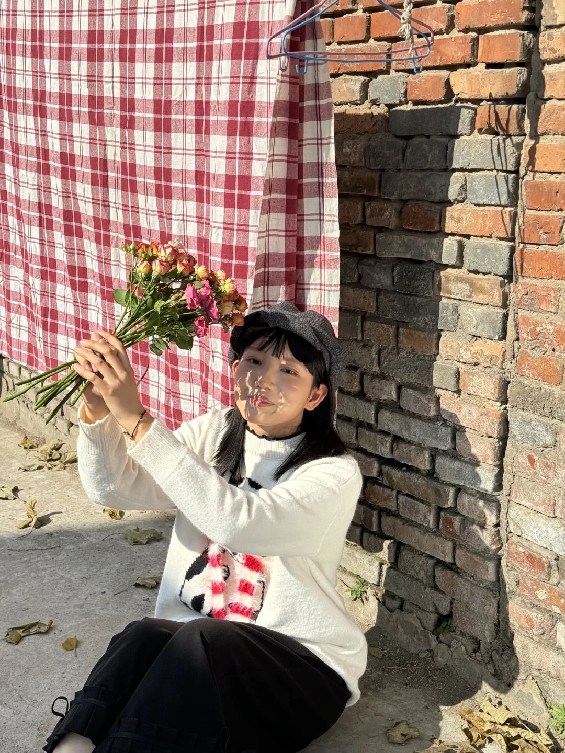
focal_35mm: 48
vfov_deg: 39.7
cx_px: 282
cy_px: 376
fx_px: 1045
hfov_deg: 30.3
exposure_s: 1/4049
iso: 64
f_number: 1.78
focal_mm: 6.76
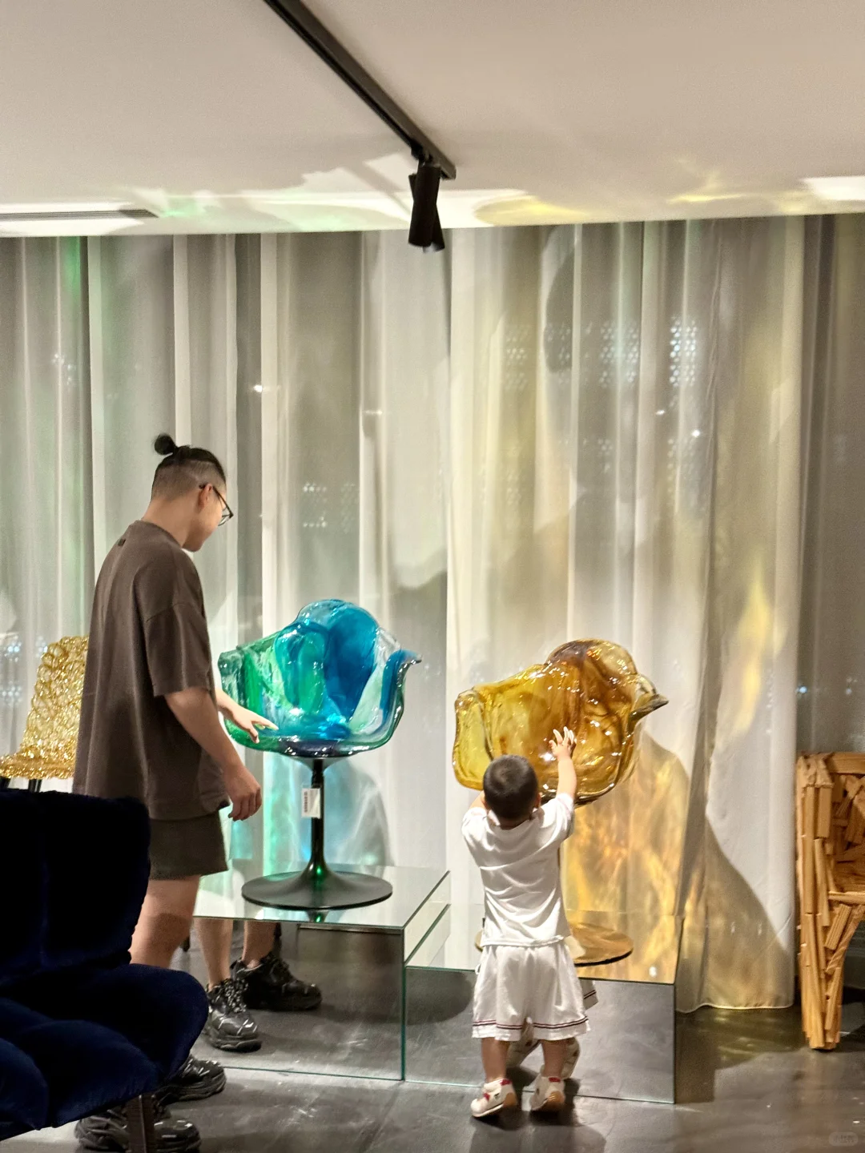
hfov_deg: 30.3
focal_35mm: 48
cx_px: 432
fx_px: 1599
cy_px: 576
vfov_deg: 39.7
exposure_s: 1/50
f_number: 1.78
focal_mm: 6.76
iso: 200
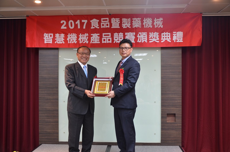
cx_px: 115
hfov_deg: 46.5
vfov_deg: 31.7
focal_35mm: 42
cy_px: 76
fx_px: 268
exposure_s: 1/40
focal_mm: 28
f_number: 4
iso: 800
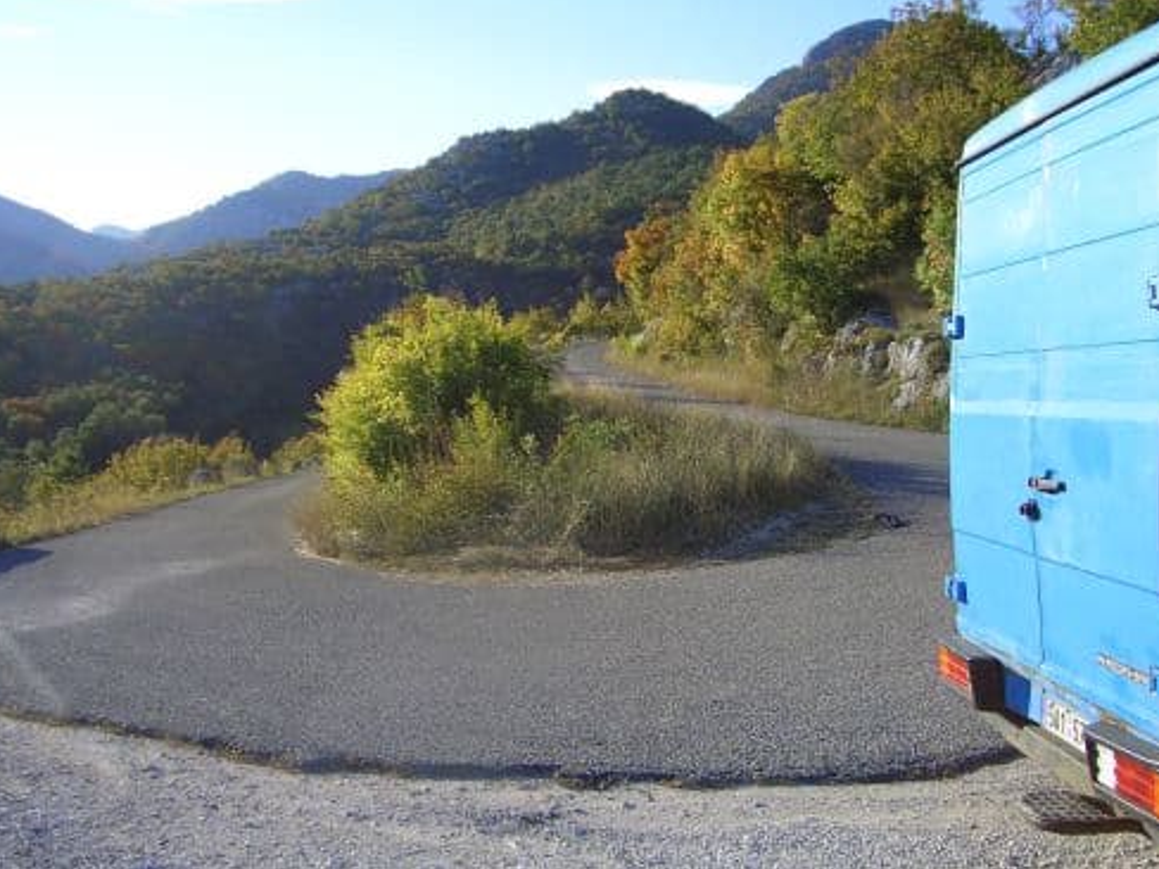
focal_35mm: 40
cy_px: 426
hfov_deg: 46.8
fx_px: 1339
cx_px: 572
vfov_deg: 36.0
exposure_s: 1/250
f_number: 4.8
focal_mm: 8
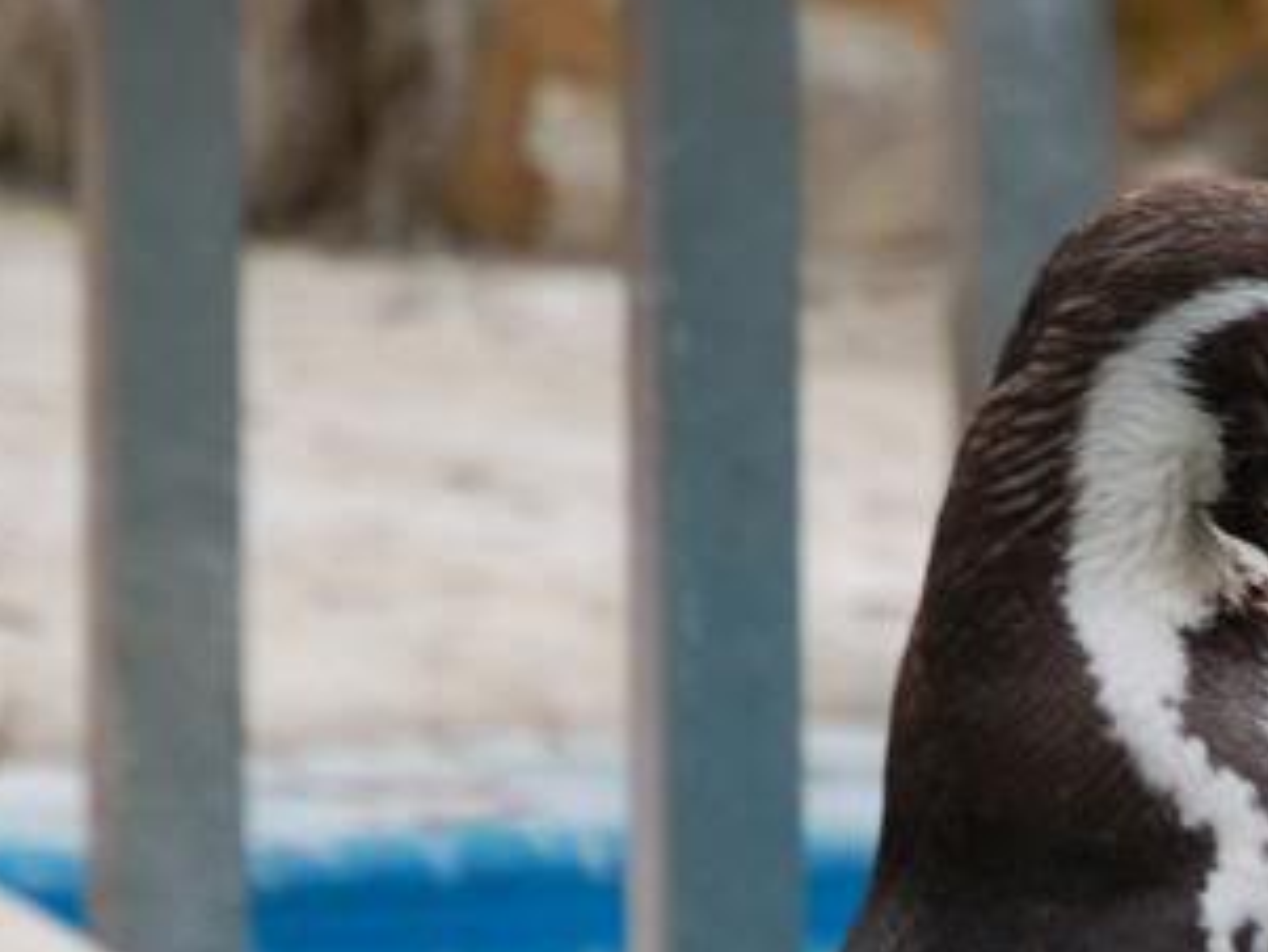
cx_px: 1135
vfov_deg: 1.5
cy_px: 859
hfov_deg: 2.0
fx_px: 35876
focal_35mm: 979
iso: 200
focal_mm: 200
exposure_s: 1/320
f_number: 8
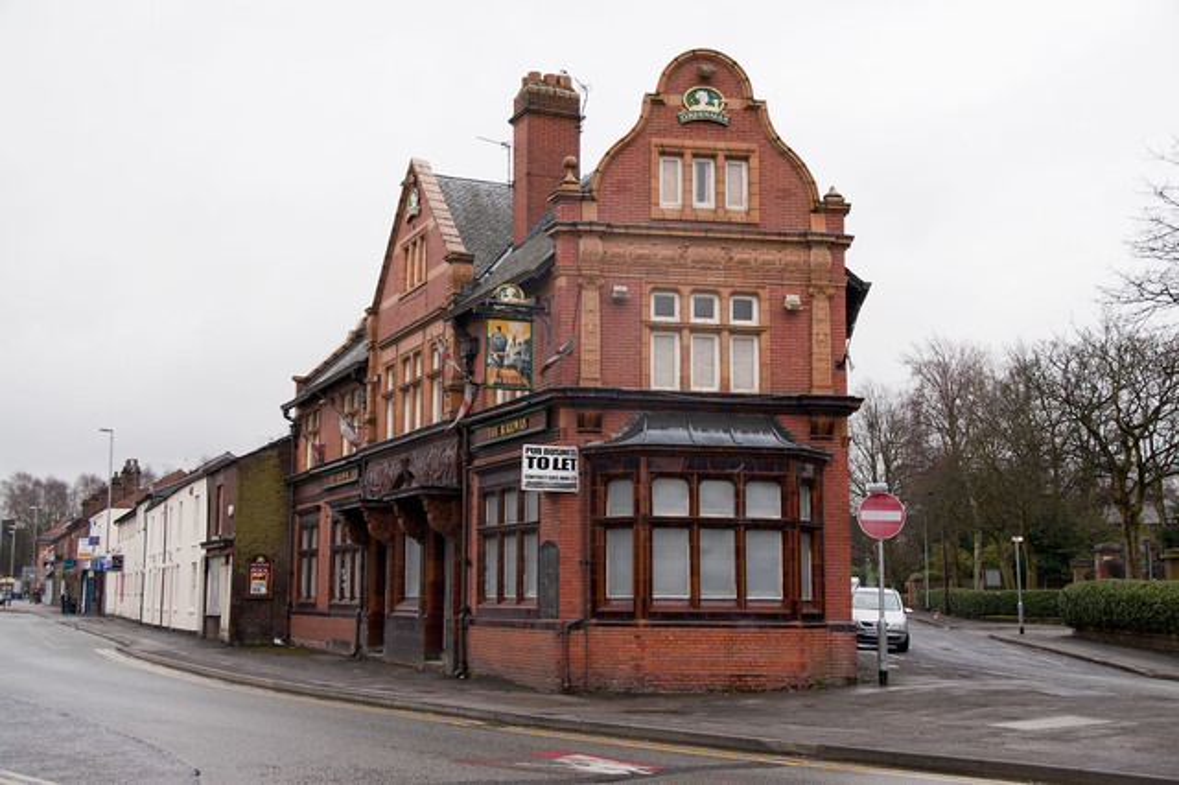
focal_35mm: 39
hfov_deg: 49.6
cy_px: 392
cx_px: 590
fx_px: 1277
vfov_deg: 34.2
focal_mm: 26
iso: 400
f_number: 4.5
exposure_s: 1/125
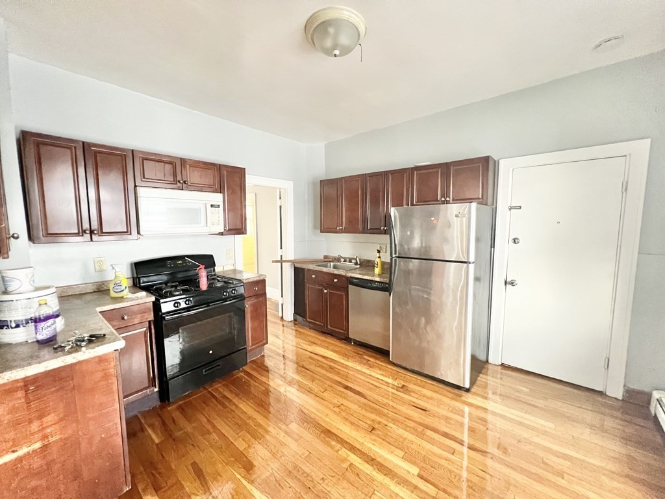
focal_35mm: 13
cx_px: 332
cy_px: 250
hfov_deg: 106.2
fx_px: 250
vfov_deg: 89.9
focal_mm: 1.57
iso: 500
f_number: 1.8
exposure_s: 1/60
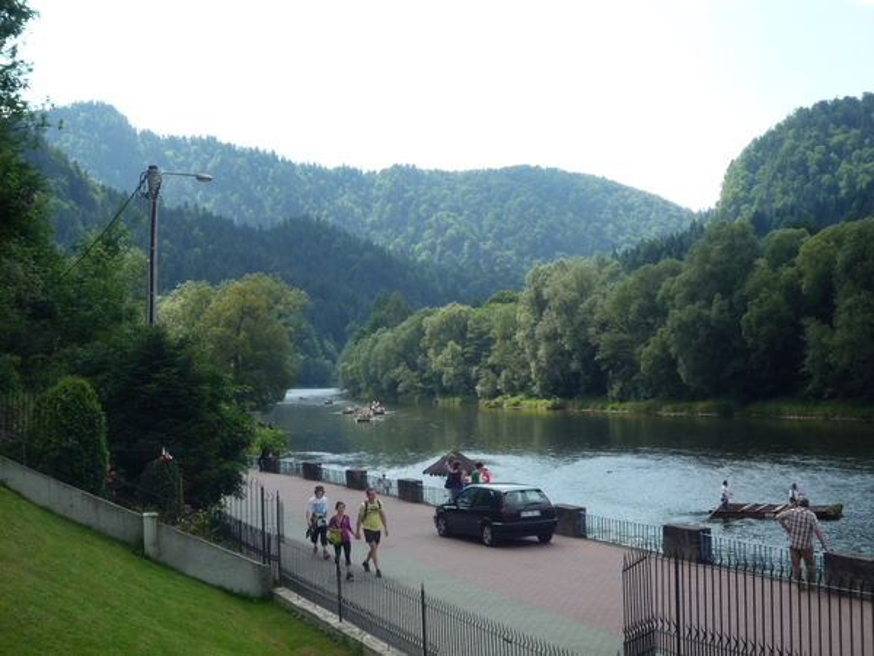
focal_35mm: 50
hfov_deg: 38.2
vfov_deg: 29.1
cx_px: 437
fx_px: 1262
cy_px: 328
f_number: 4.3
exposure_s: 1/320
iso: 100
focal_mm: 8.8
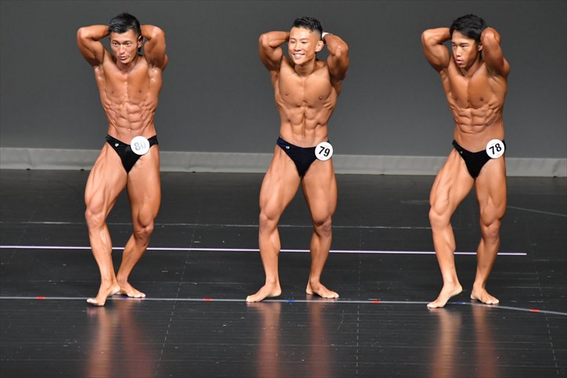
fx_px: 5431
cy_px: 189
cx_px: 284
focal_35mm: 345
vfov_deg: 4.0
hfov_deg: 6.0
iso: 5000
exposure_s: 1/400
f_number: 5.6
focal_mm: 230
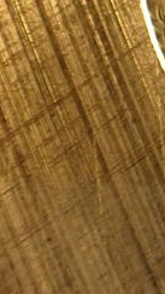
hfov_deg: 8.3
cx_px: 393
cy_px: -41
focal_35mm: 134
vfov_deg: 15.5
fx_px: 1044
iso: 500
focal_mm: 5.4
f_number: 2.3
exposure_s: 1/125
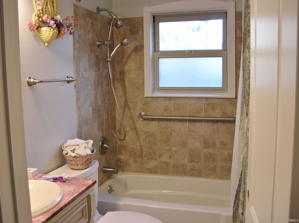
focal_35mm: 36
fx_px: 311
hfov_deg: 51.4
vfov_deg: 39.6
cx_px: 150
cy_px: 112
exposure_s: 1/31.7
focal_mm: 6
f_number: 2.7
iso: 50
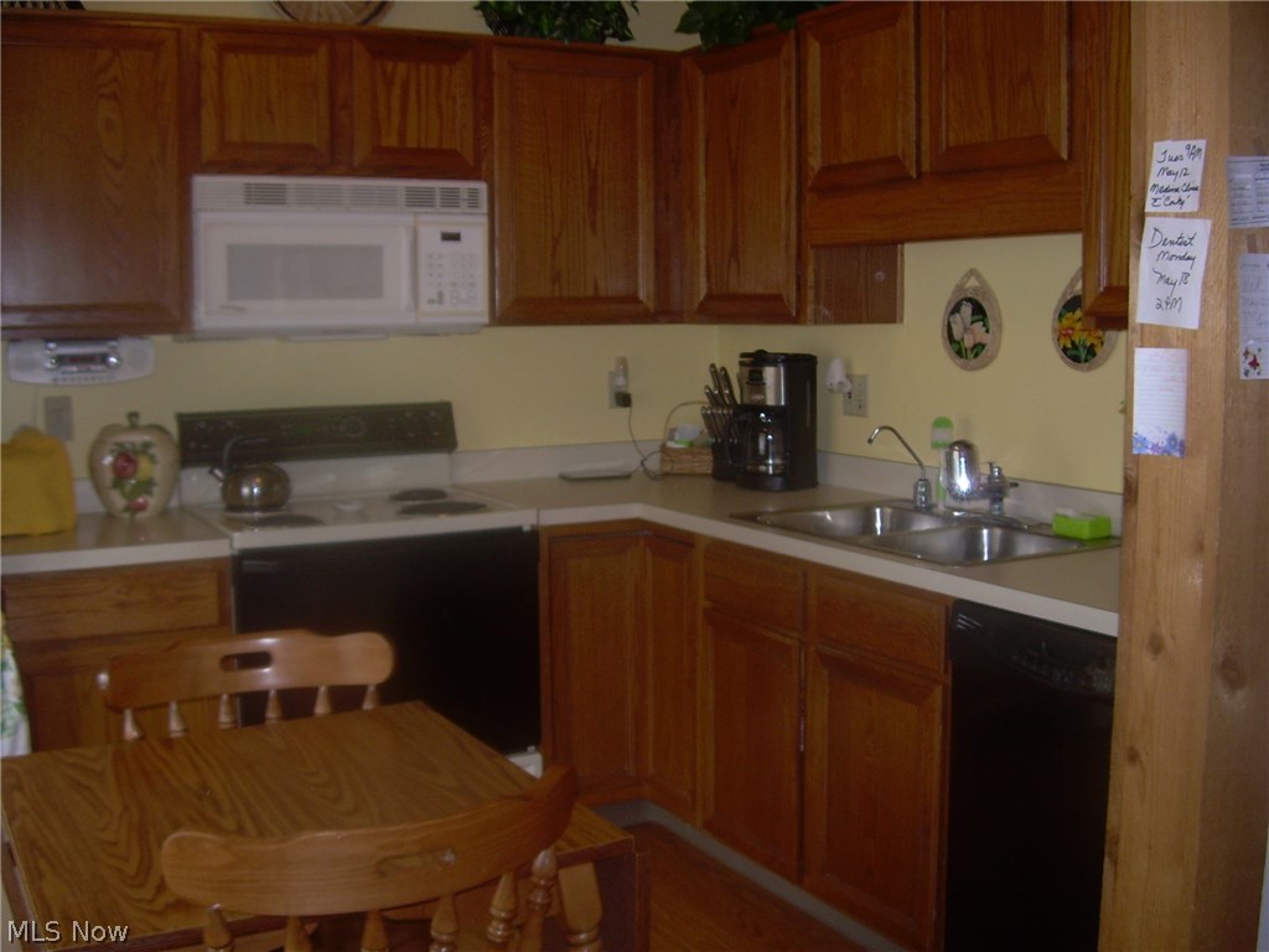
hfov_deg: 49.0
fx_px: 1393
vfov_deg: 37.7
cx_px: 634
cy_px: 476
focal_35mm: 38
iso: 50
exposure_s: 1/60
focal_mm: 6.3
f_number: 2.8
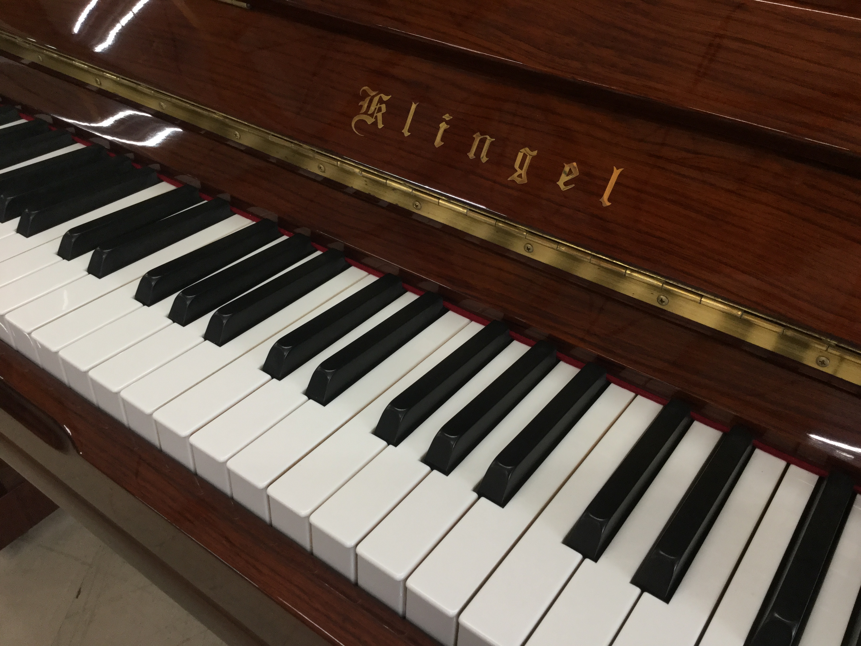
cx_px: 430
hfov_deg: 58.4
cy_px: 323
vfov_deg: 45.4
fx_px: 771
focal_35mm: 31
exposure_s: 1/33
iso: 64
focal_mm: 3.3
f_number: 2.4
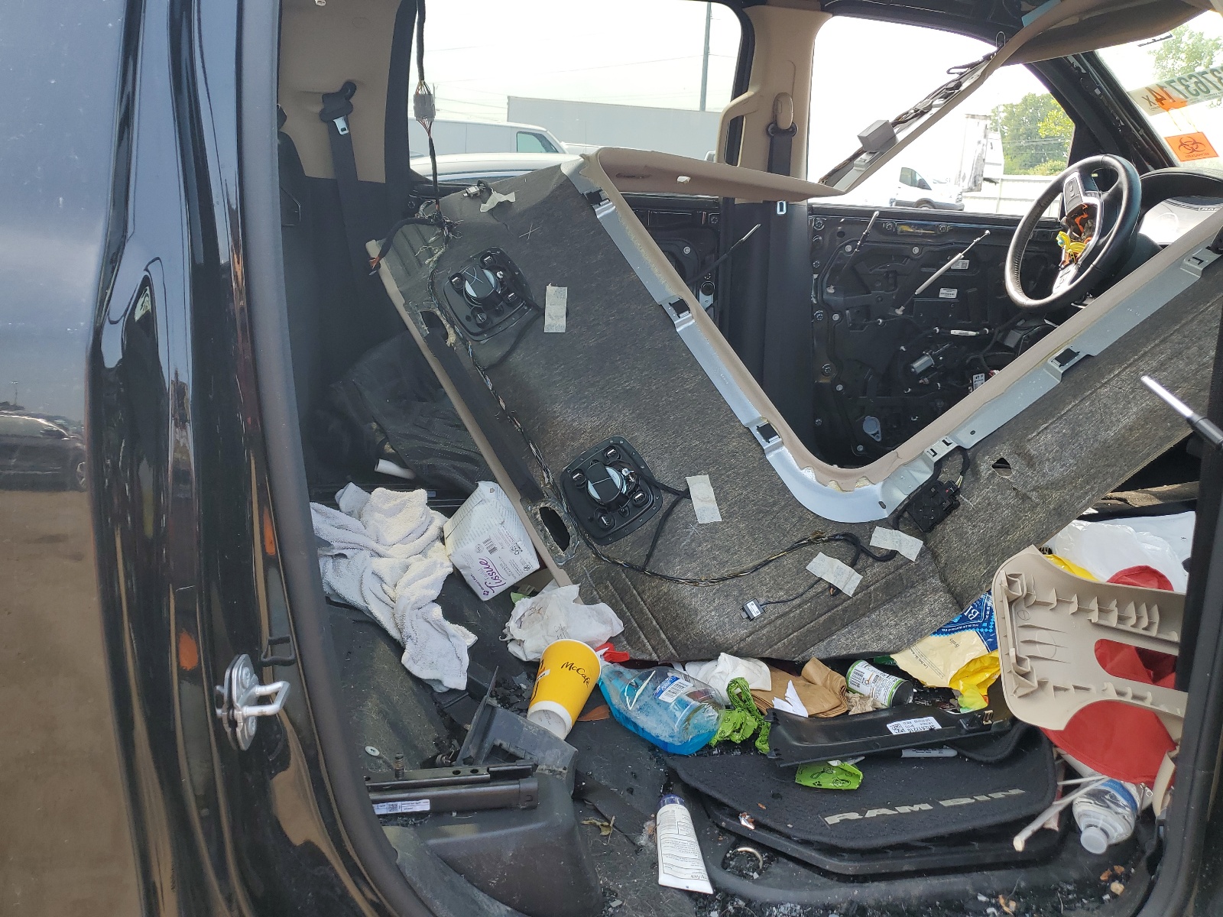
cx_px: 612
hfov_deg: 67.3
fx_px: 919
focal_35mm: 26
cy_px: 458
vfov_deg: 53.1
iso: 50
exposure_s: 1/455
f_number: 1.5
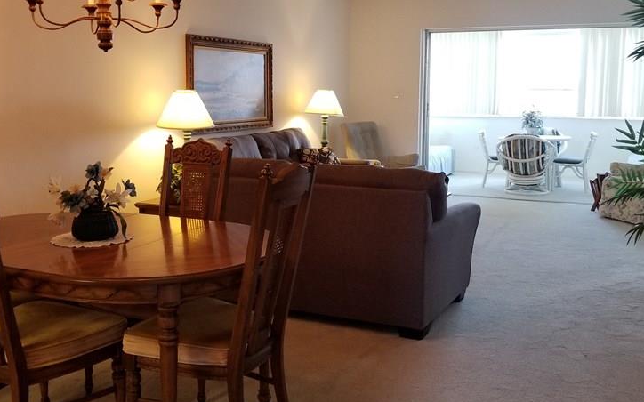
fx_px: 684
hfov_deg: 50.4
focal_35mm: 39
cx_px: 319
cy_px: 184
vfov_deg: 32.7
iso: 160
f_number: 1.7
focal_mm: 4.25
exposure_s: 1/40
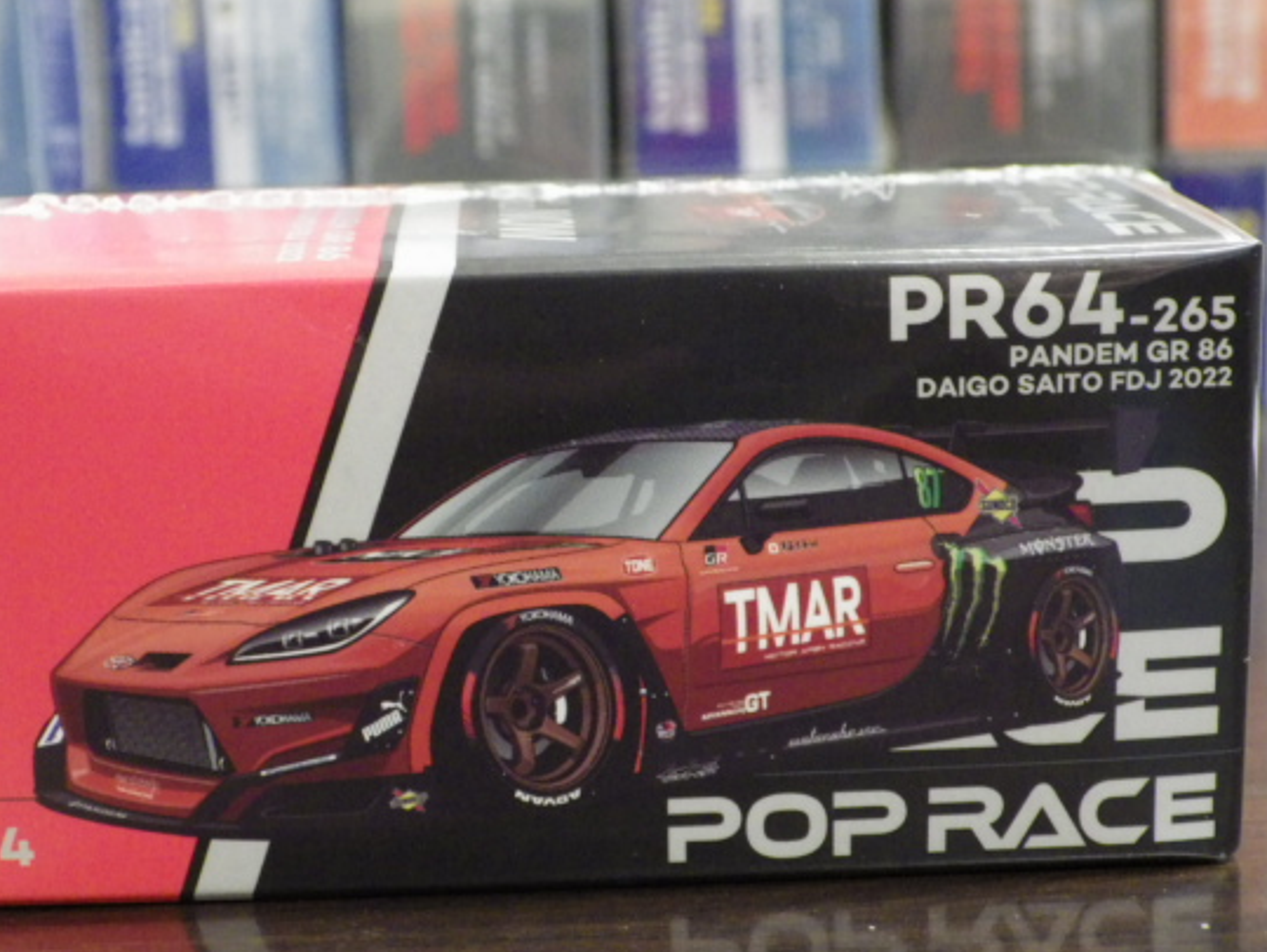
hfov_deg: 27.7
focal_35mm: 70
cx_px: 524
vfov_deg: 21.0
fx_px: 2564
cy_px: 517
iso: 1000
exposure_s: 1/25
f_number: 4
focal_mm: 10.7
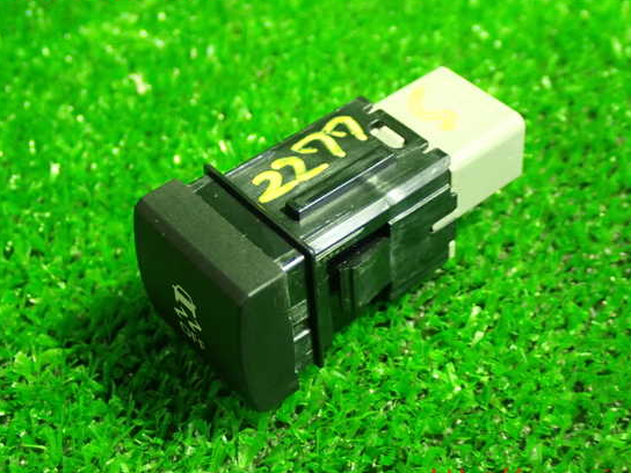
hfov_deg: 30.2
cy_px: 234
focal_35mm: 64
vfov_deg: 22.9
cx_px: 346
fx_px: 1167
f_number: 3.5
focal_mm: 10.35
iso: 800
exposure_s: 1/15
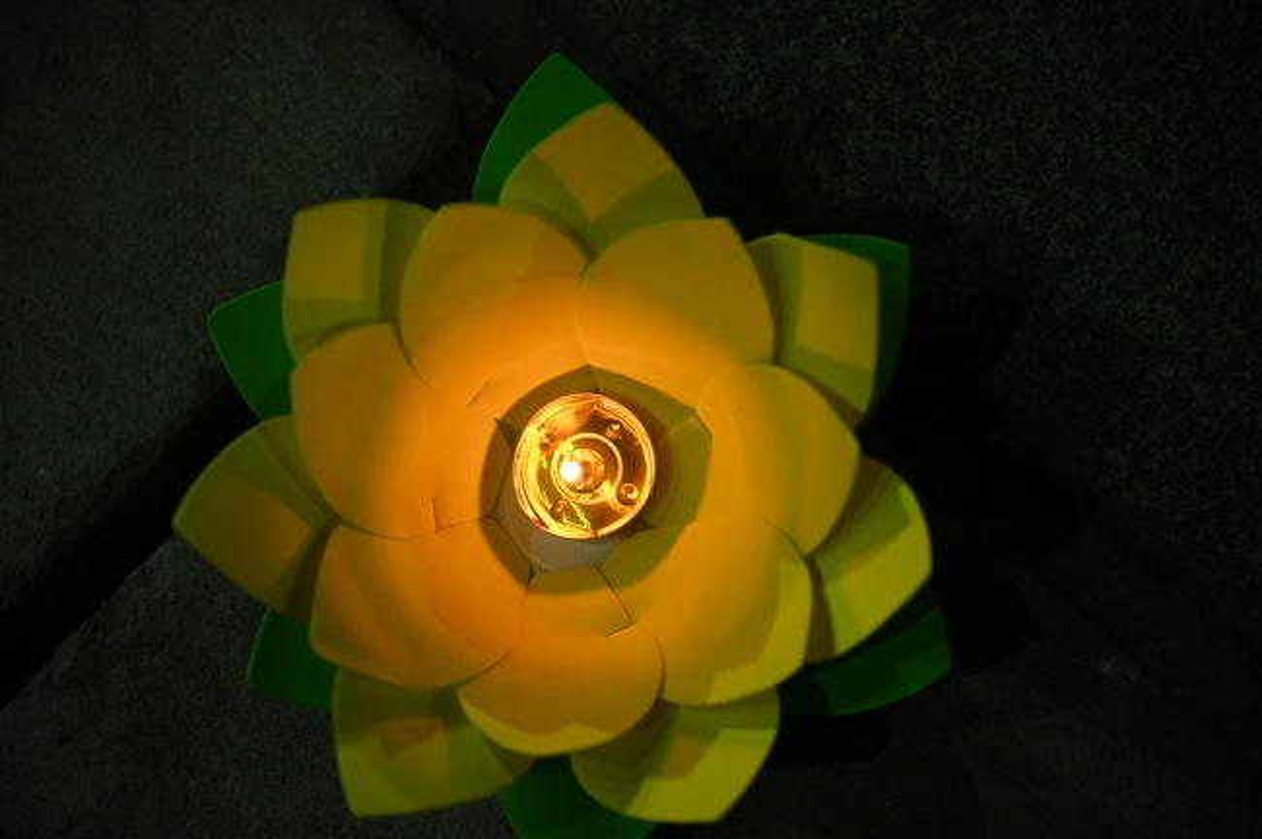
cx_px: 631
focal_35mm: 112
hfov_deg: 18.3
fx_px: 3922
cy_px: 420
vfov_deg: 12.2
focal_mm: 112
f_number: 4
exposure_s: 1/250
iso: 5000
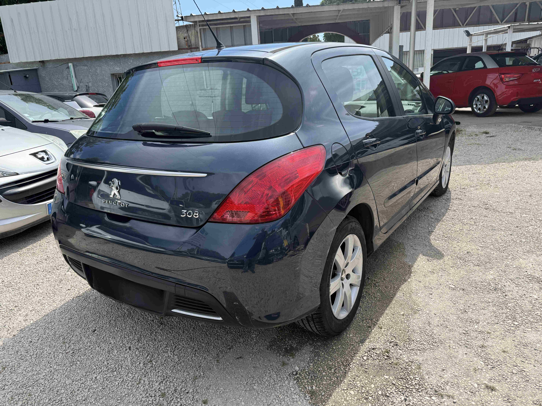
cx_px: 271
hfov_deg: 71.6
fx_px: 376
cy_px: 203
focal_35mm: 24
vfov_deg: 56.8
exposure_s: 1/2907
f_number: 1.78
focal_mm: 6.76
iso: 80
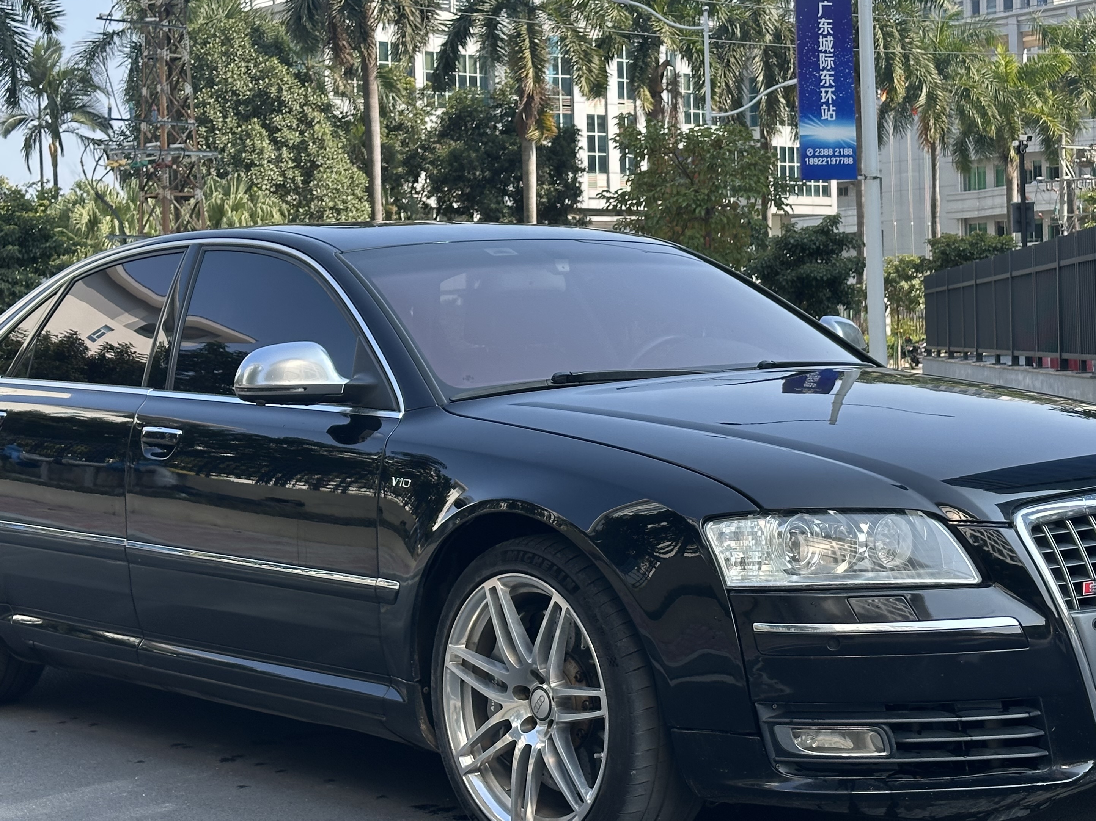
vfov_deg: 21.9
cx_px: 595
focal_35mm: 67
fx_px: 2121
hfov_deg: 29.0
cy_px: 349
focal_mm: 6.86
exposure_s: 1/1171
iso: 64
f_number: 1.78
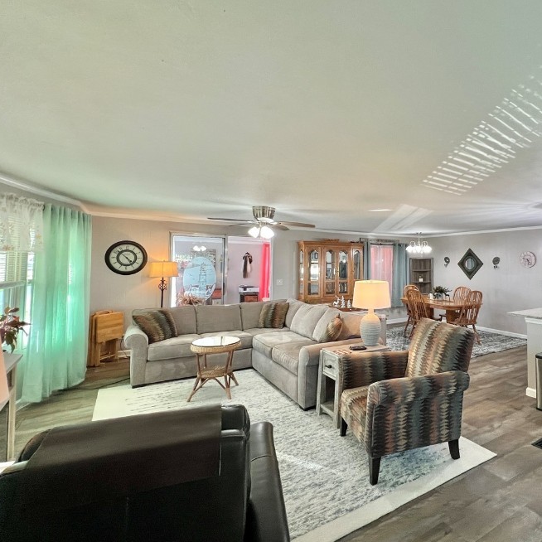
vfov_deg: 80.6
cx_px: 378
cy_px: 251
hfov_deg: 77.1
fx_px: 319
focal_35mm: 18
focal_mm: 1.57
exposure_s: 1/120
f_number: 1.8
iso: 200
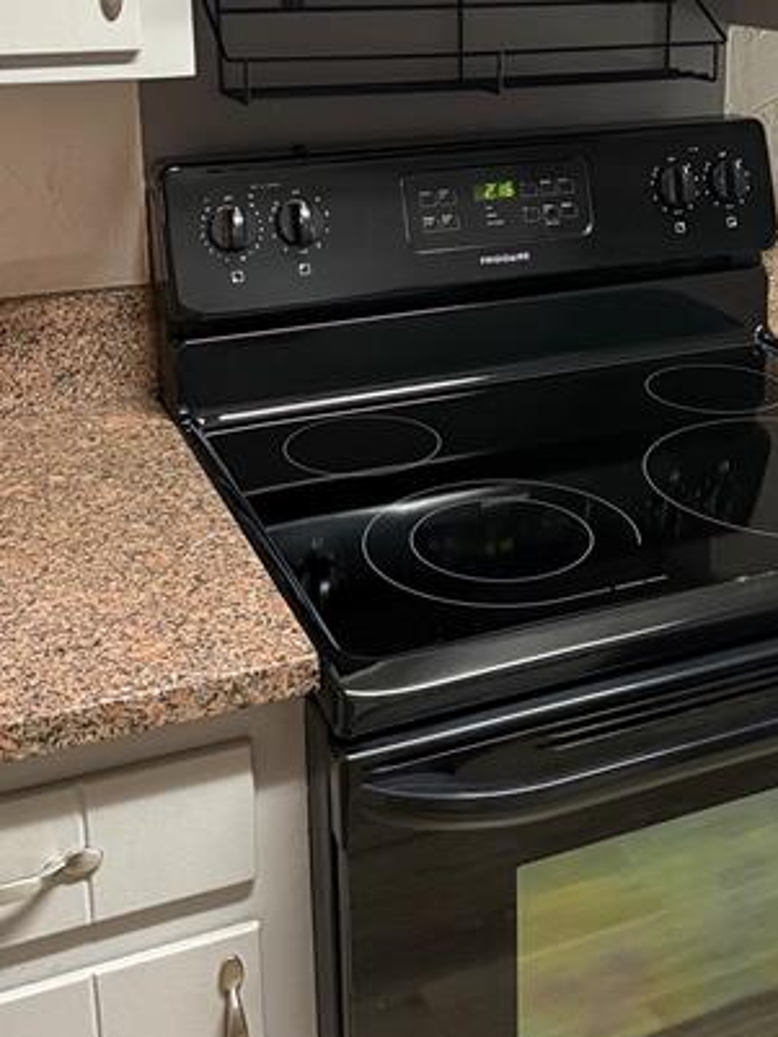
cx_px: 496
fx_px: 1378
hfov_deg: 31.4
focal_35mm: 46
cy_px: 207
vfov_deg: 39.6
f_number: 1.78
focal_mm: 6.76
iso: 640
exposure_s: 1/60
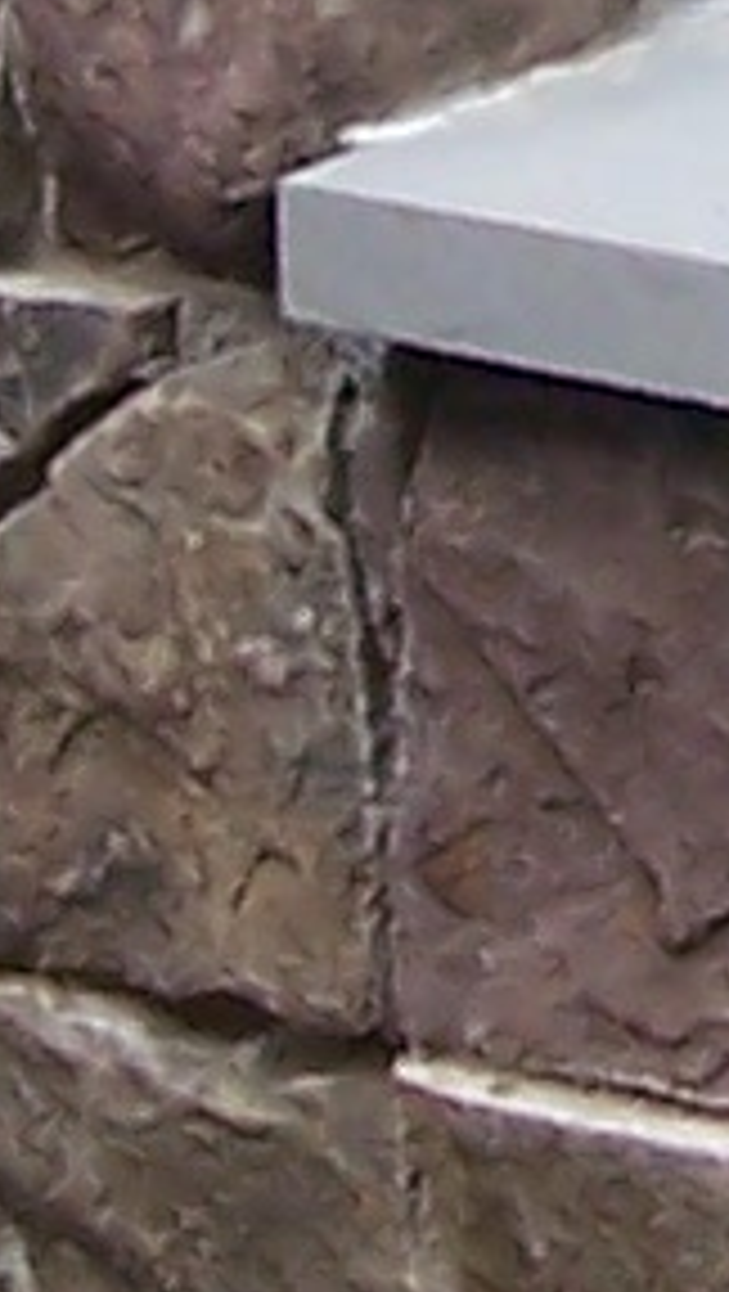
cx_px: 1742
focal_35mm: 330
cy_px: -630
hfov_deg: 3.6
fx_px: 11310
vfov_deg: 6.5
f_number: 2.7
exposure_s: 1/90
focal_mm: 5.6
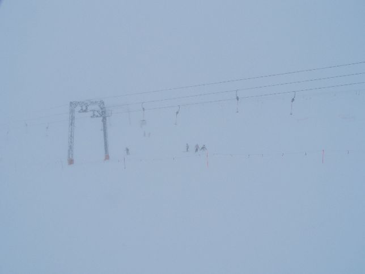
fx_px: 401
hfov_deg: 49.0
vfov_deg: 37.7
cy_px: 137
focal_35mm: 38
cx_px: 182
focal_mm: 6.3
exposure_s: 1/750
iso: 80
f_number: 5.6
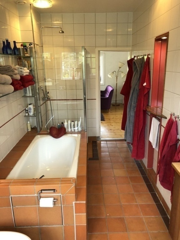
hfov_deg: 49.7
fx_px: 194
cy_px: 120
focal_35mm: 28
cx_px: 90
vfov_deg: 63.4
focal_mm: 3.99
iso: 40
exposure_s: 1/17
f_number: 1.8
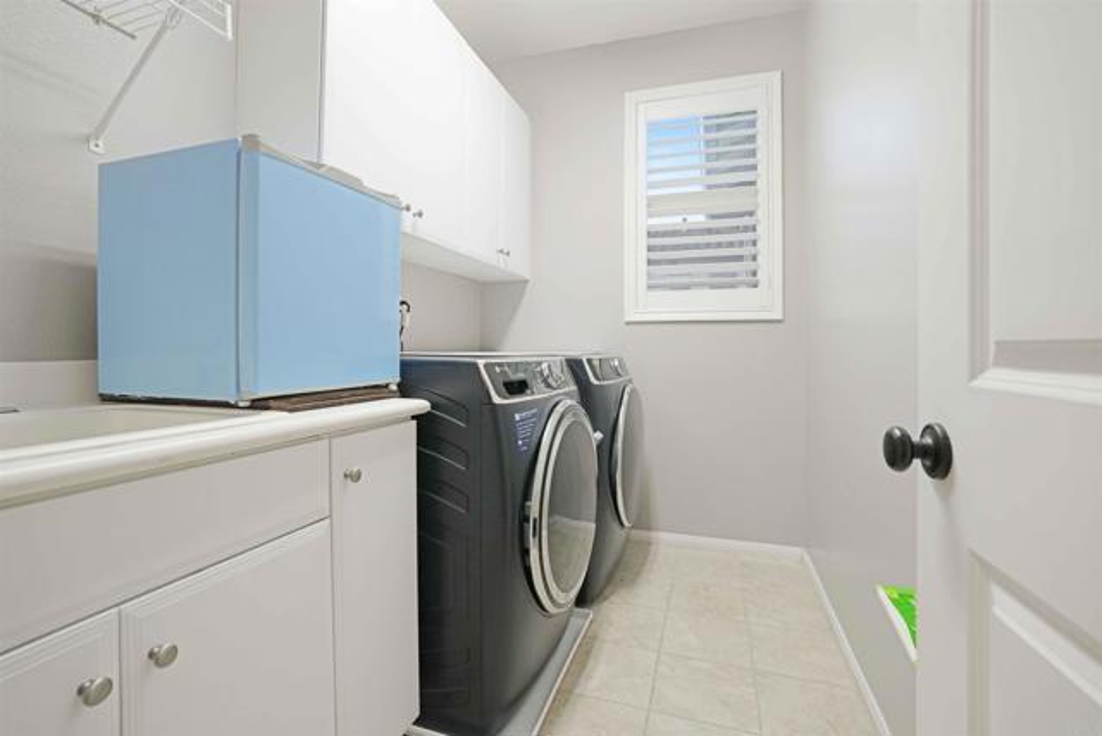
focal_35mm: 16
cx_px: 551
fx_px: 490
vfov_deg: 73.8
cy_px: 368
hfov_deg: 96.7
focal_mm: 16
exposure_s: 1/80
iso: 1000
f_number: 5
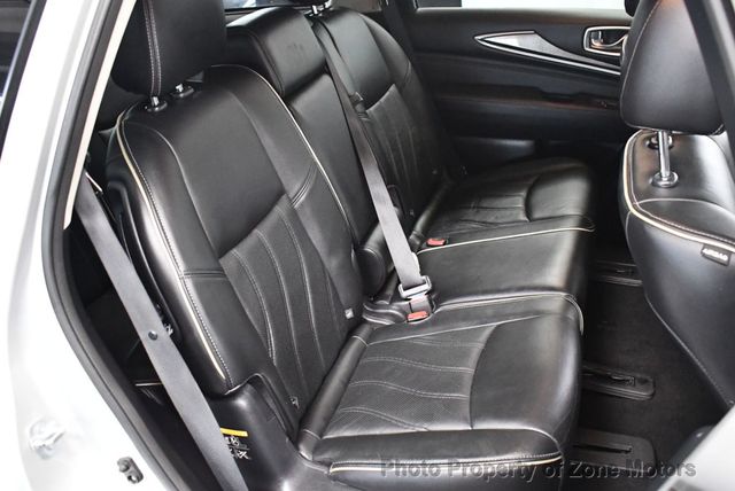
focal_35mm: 36
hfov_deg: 53.1
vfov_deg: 36.9
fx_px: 736
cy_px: 246
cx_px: 368
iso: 5000
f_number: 3.5
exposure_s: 1/60
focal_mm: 18
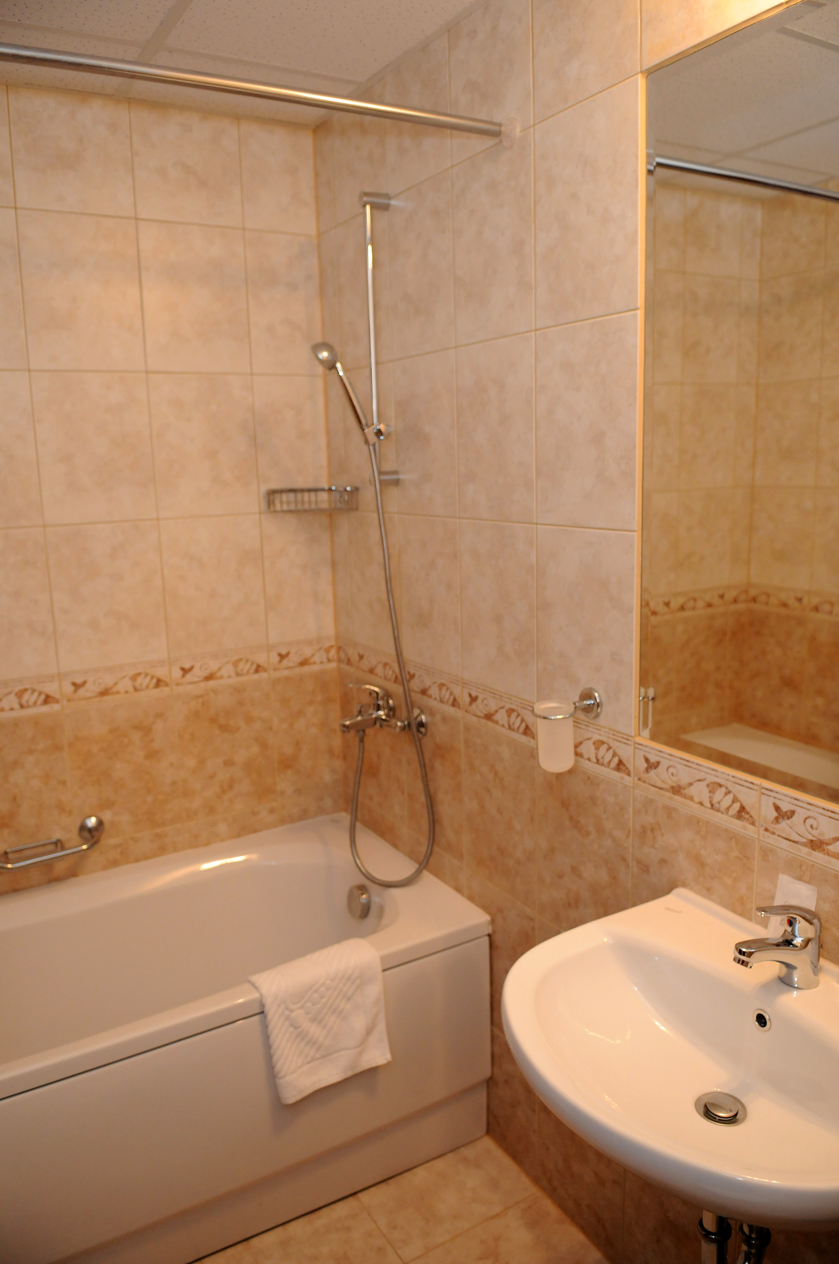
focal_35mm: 26
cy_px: 632
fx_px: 894
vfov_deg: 70.5
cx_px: 420
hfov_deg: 50.3
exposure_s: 1/100
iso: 800
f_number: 2.8
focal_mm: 17
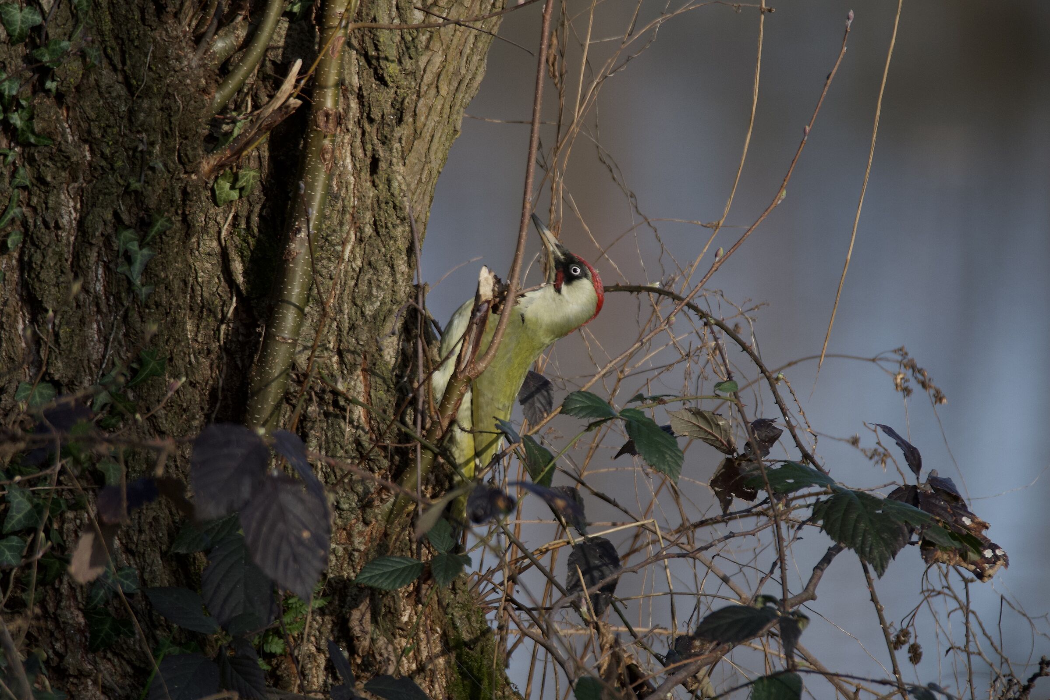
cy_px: 350
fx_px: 35053
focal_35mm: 1202
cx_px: 525
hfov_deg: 1.7
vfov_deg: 1.1
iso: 400
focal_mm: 600
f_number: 6.3
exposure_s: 1/800
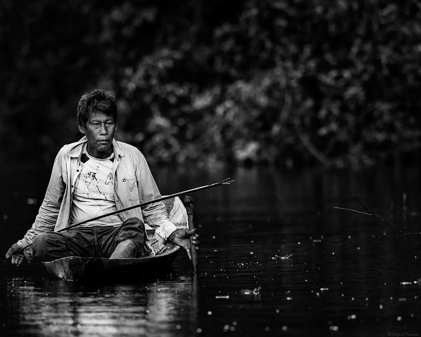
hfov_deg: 4.1
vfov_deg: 3.3
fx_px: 5905
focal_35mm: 474
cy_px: 168
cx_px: 182
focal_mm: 420
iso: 1250
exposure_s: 1/640
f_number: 8
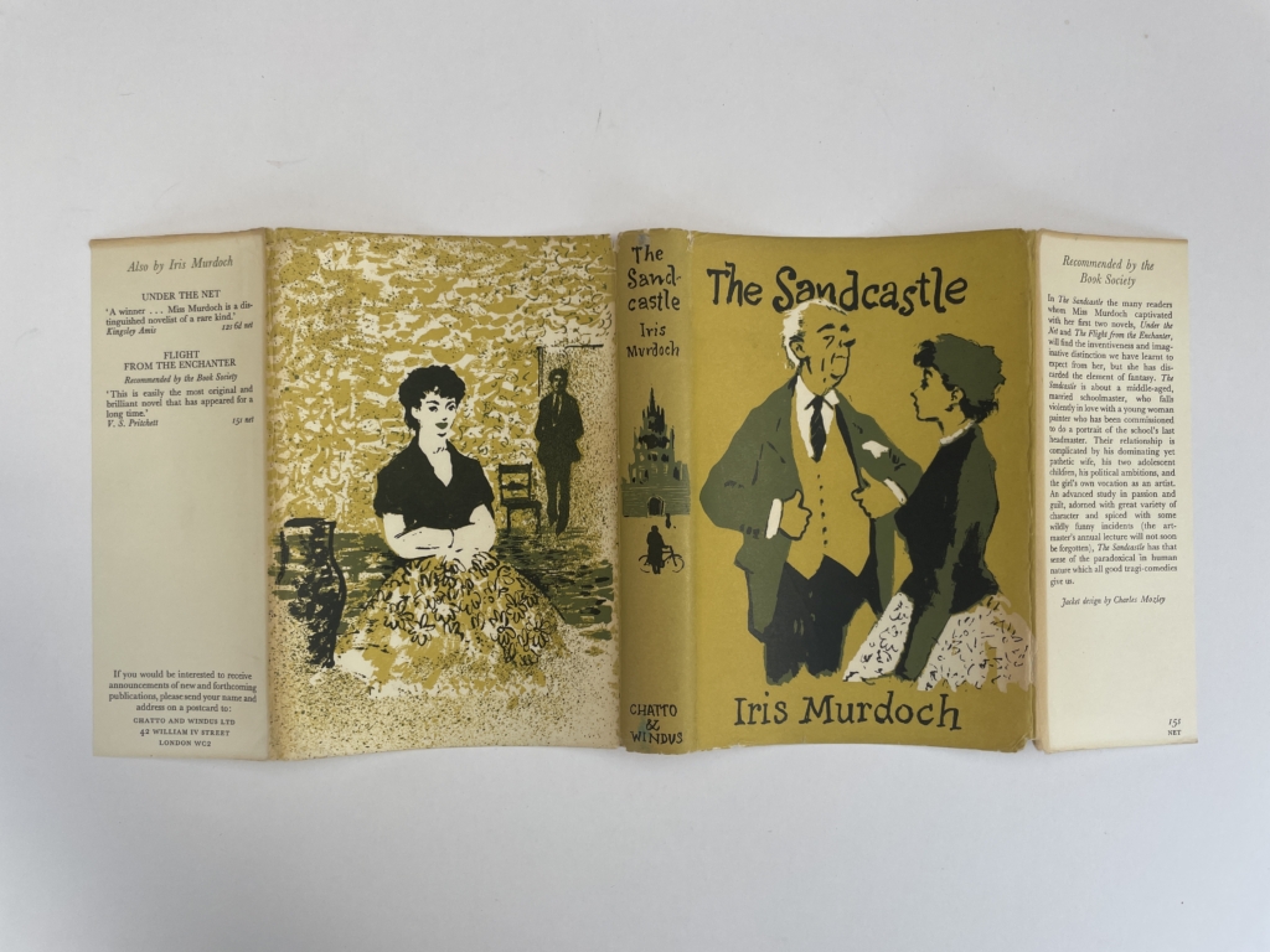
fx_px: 954
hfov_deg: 67.3
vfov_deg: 53.1
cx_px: 635
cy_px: 476
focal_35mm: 26
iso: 32
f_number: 1.6
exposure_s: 1/658
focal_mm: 4.2
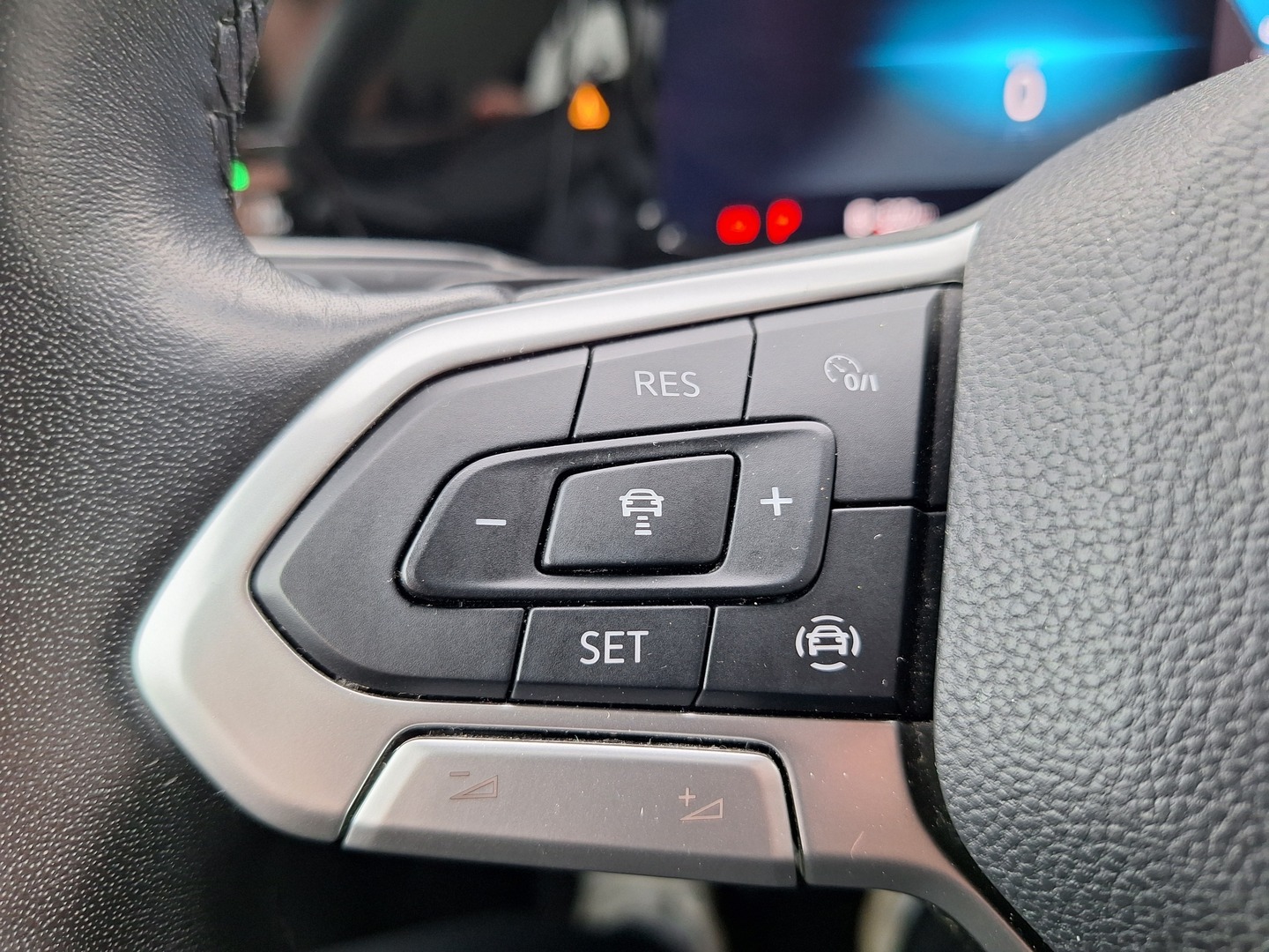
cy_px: 476
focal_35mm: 23
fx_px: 843
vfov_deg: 58.9
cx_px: 634
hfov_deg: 73.9
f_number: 1.8
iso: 125
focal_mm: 5.54
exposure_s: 1/50
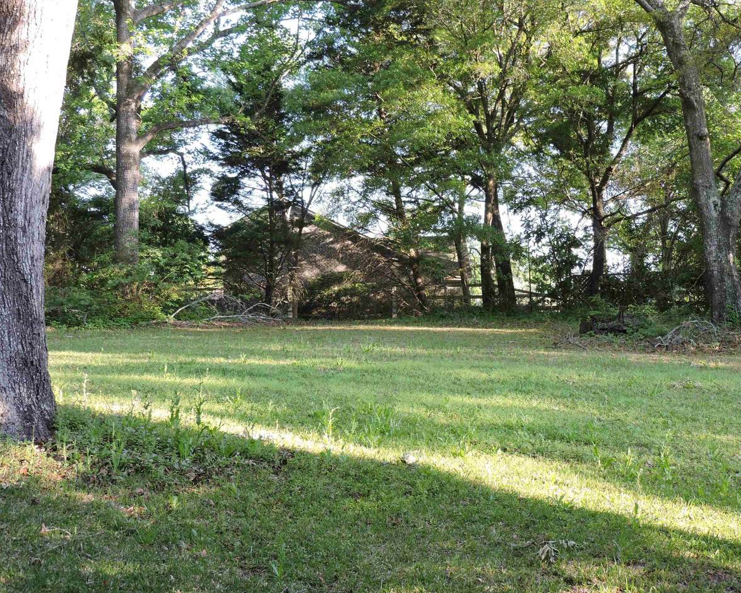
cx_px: 393
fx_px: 1097
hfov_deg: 37.3
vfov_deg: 30.3
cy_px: 295
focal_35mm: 50
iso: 100
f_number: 3.5
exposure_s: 1/50
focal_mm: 8.4
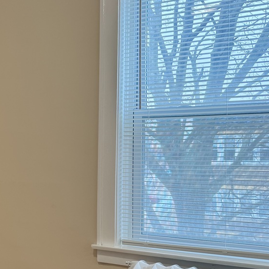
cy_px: 166
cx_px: -61
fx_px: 484
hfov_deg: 27.1
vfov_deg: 31.0
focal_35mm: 55
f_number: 1.78
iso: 100
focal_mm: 6.76
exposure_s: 1/135
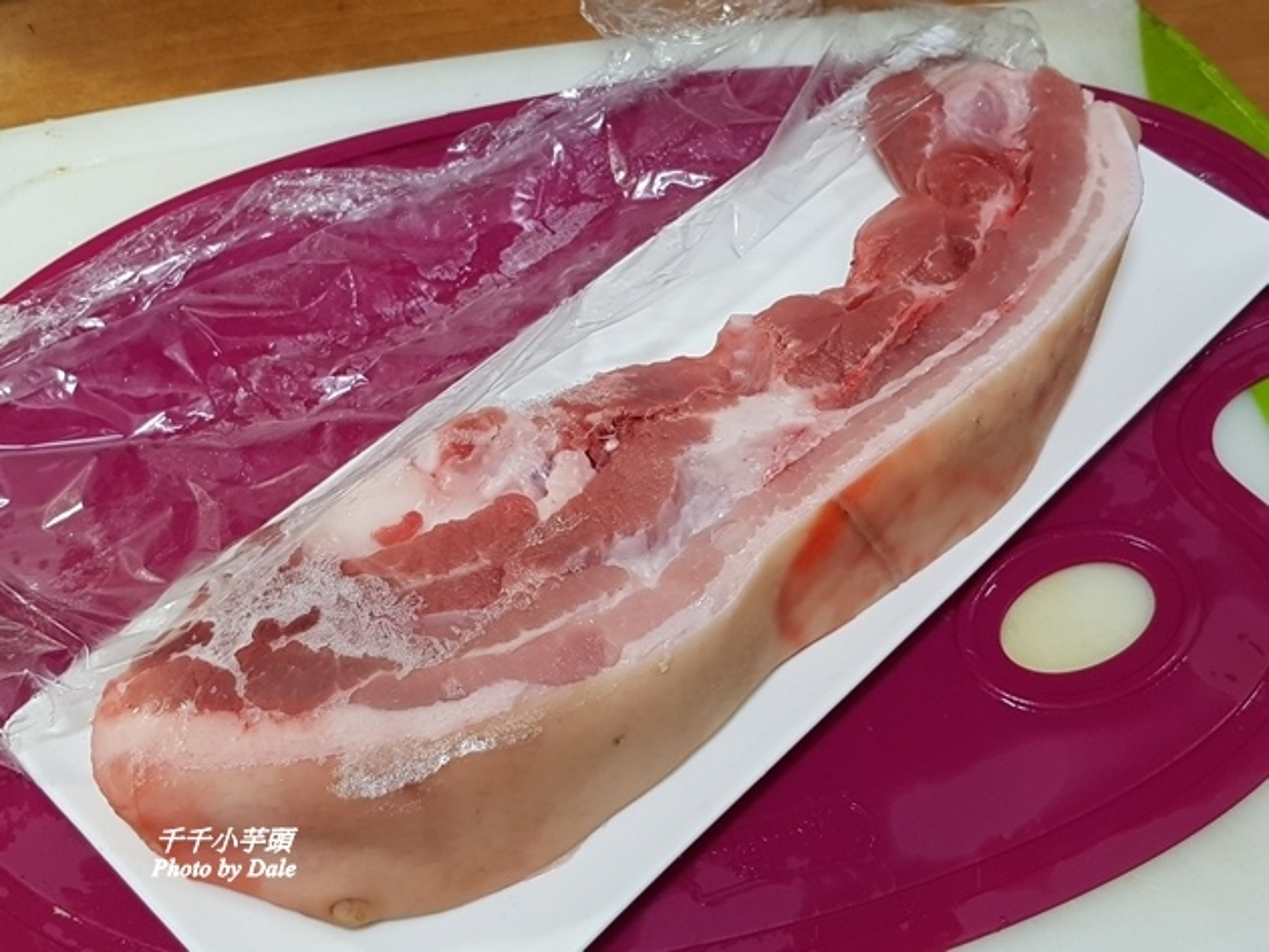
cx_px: 634
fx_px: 954
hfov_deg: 67.3
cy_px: 476
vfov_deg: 53.1
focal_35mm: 26
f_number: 1.7
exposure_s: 1/40
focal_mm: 4.3
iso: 160
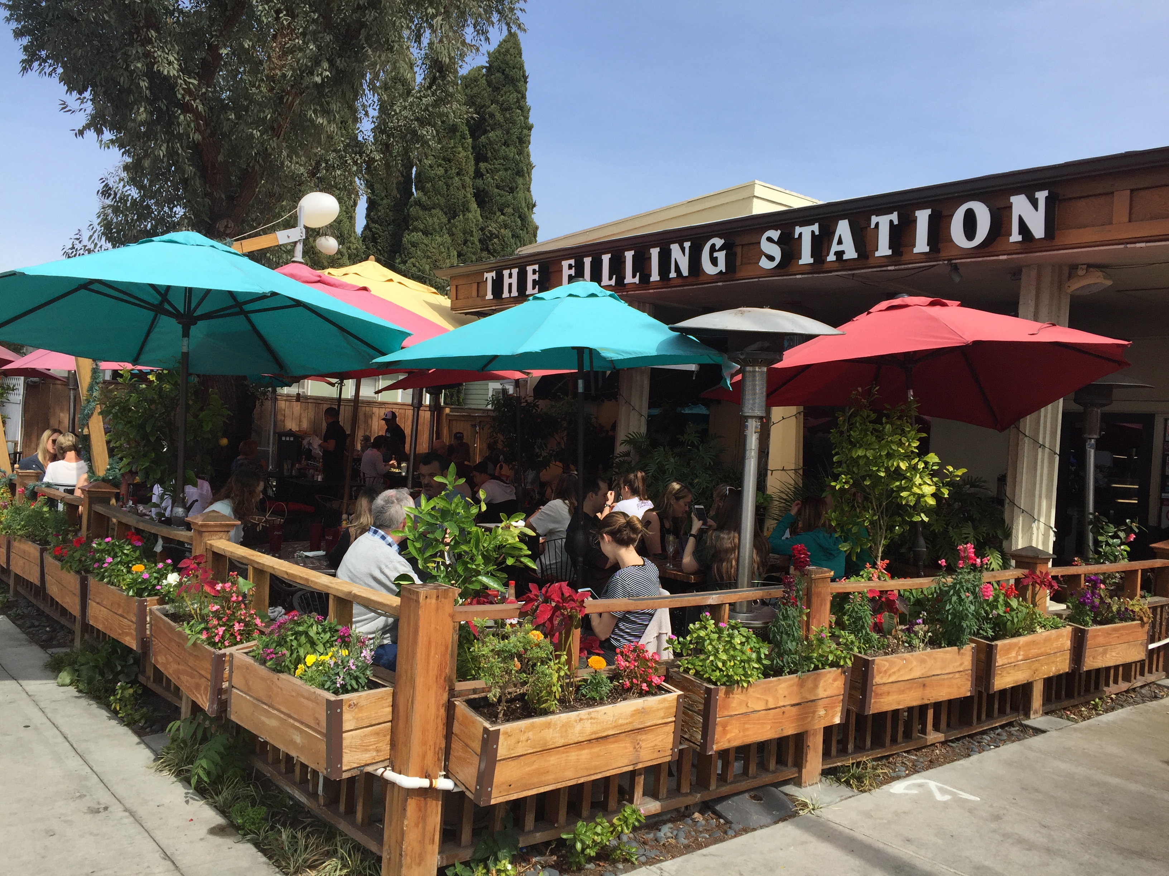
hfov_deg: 61.7
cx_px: 584
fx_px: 979
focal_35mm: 29
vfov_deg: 48.2
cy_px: 438
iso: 32
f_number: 2.2
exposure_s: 1/1883
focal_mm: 4.15
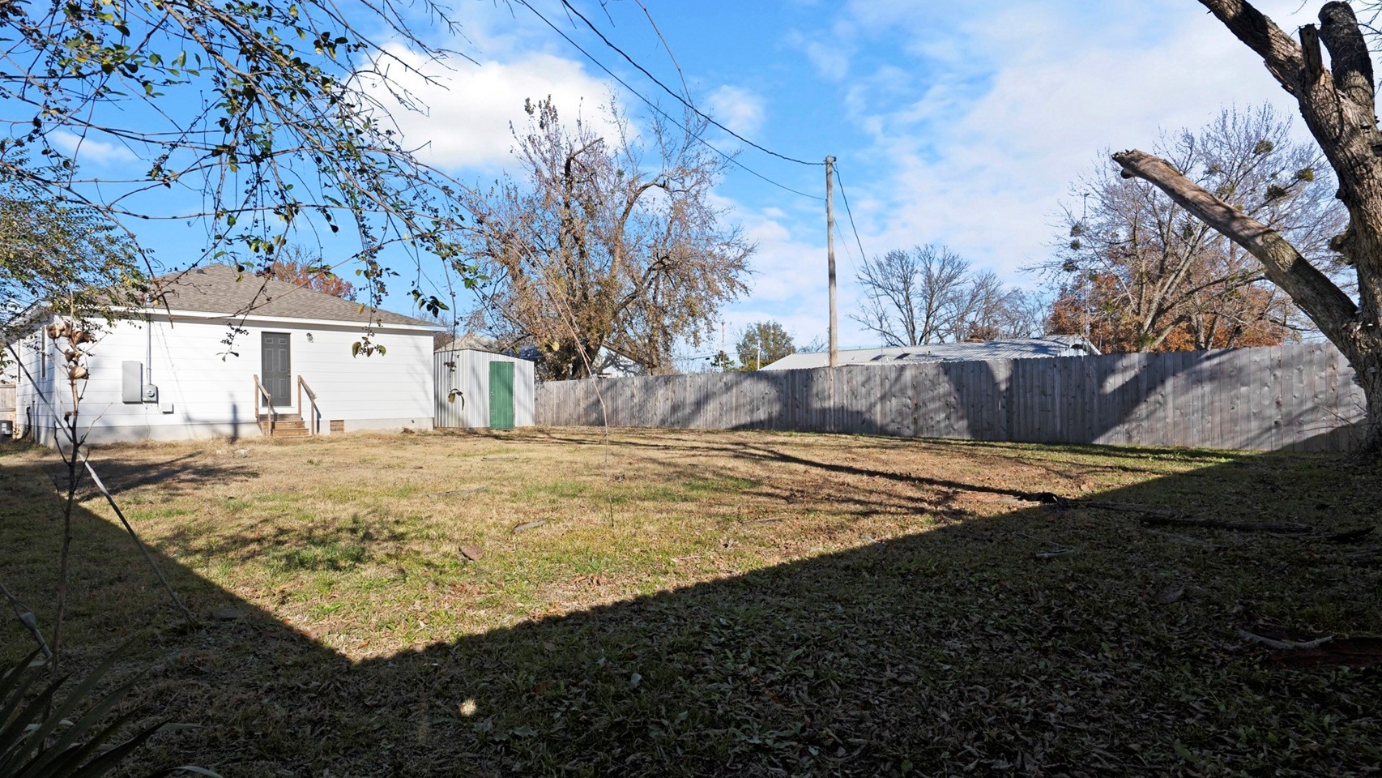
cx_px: 621
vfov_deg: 55.9
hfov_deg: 86.3
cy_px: 400
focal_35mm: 20
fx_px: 733
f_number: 9
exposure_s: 1/250
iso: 250
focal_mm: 16
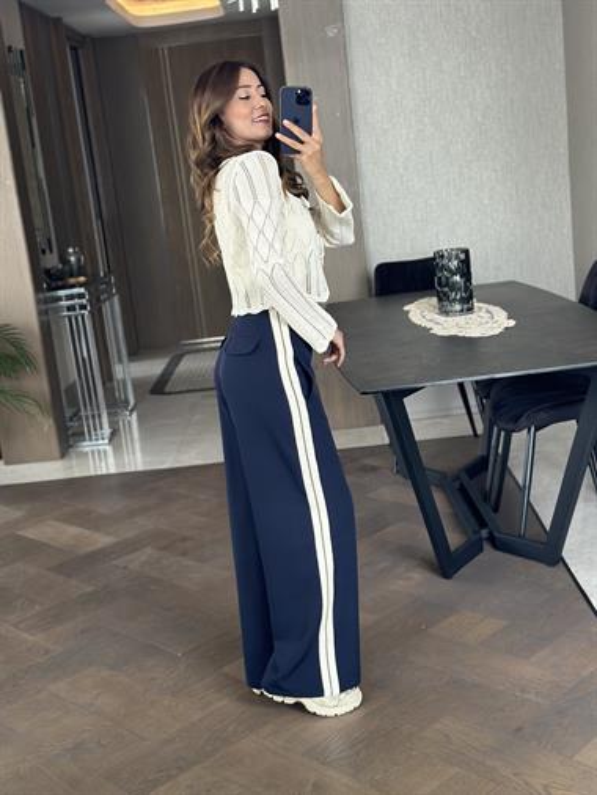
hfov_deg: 30.3
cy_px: 398
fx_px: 1103
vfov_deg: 39.6
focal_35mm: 48
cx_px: 298
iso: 125
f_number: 1.78
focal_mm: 6.86
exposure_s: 1/60
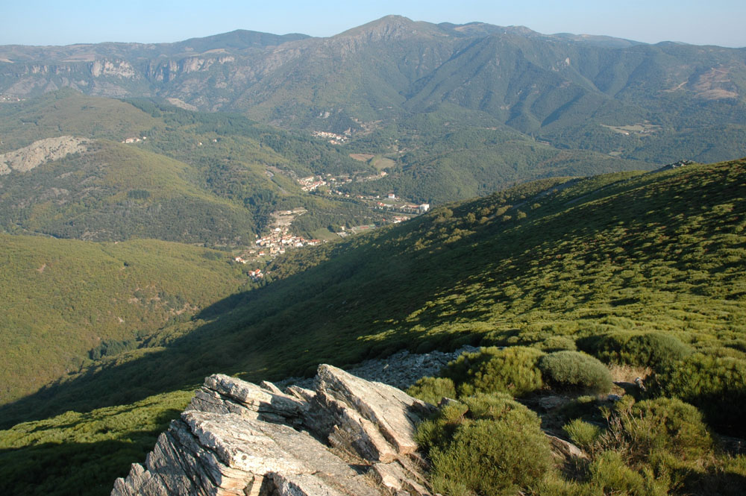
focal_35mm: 27
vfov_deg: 47.9
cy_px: 248
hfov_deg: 67.4
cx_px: 373
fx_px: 559
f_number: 13
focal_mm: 18
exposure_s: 1/80
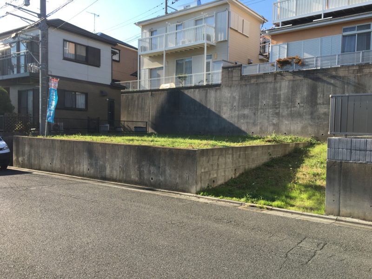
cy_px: 140
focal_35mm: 29
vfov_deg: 48.2
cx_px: 186
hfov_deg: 61.7
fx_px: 312
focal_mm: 4.15
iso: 25
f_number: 2.2
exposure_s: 1/725
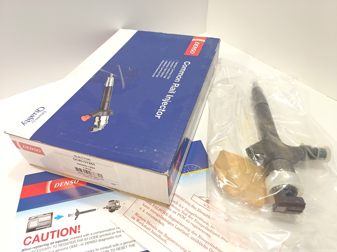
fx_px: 224
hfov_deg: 73.9
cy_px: 126
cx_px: 168
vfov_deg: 58.9
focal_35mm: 23
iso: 80
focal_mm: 5.06
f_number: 1.8
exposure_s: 1/50
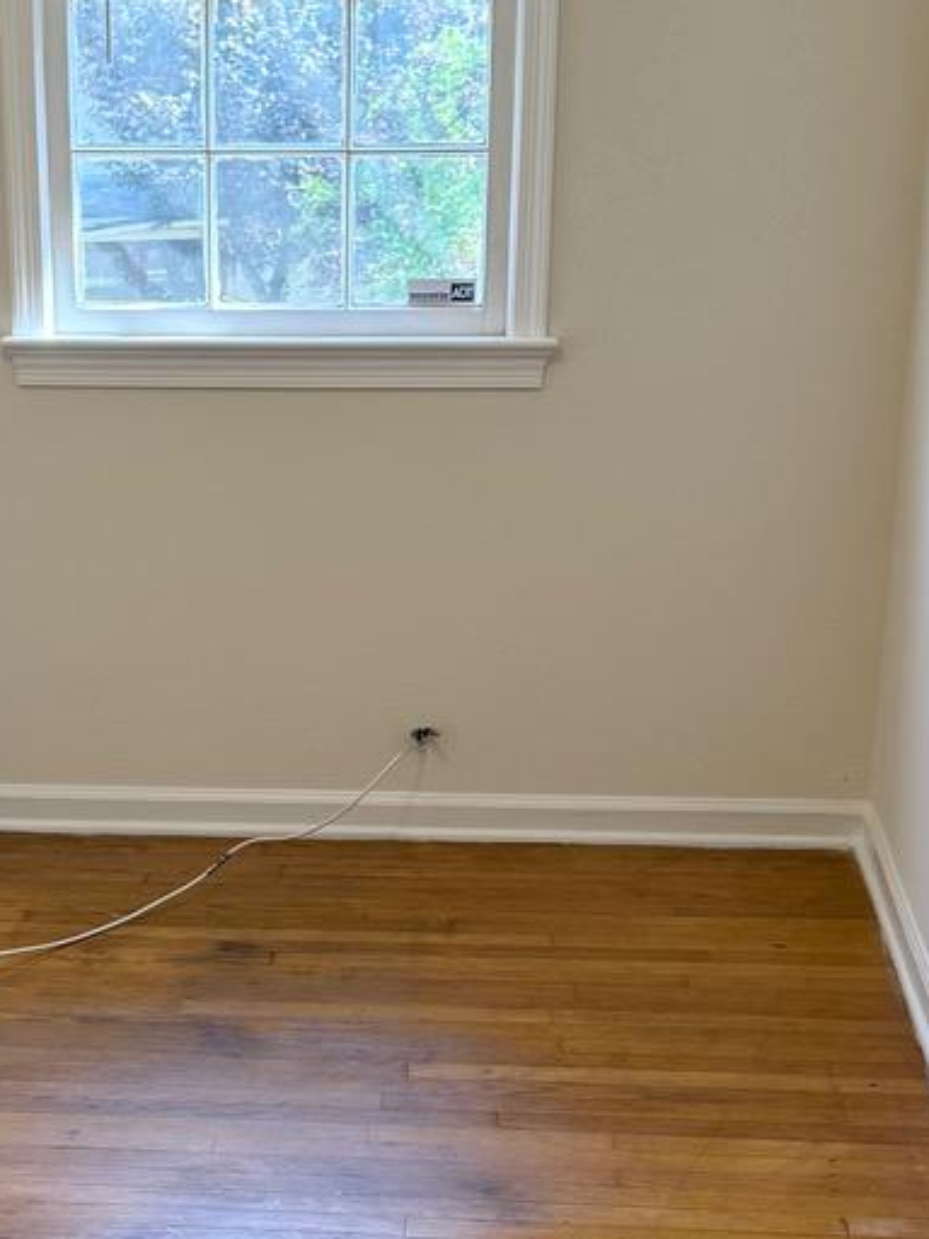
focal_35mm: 72
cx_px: 244
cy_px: 946
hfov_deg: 20.3
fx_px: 2576
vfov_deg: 26.6
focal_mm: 6.76
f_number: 1.78
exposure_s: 1/120
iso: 125
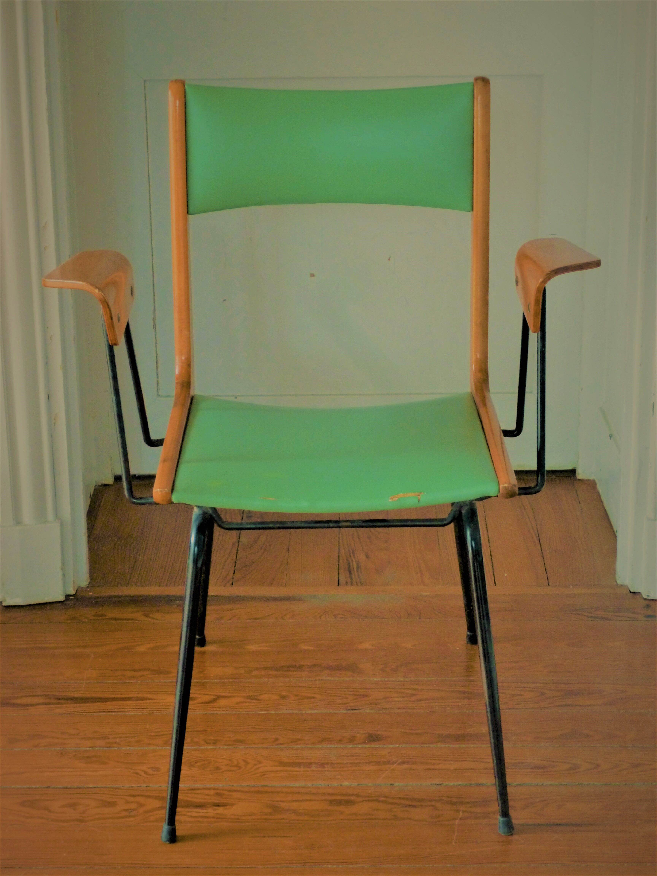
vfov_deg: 24.4
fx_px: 2024
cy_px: 438
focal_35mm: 80
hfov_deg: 18.4
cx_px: 328
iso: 400
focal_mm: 14.2
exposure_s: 1/5
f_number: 4.9
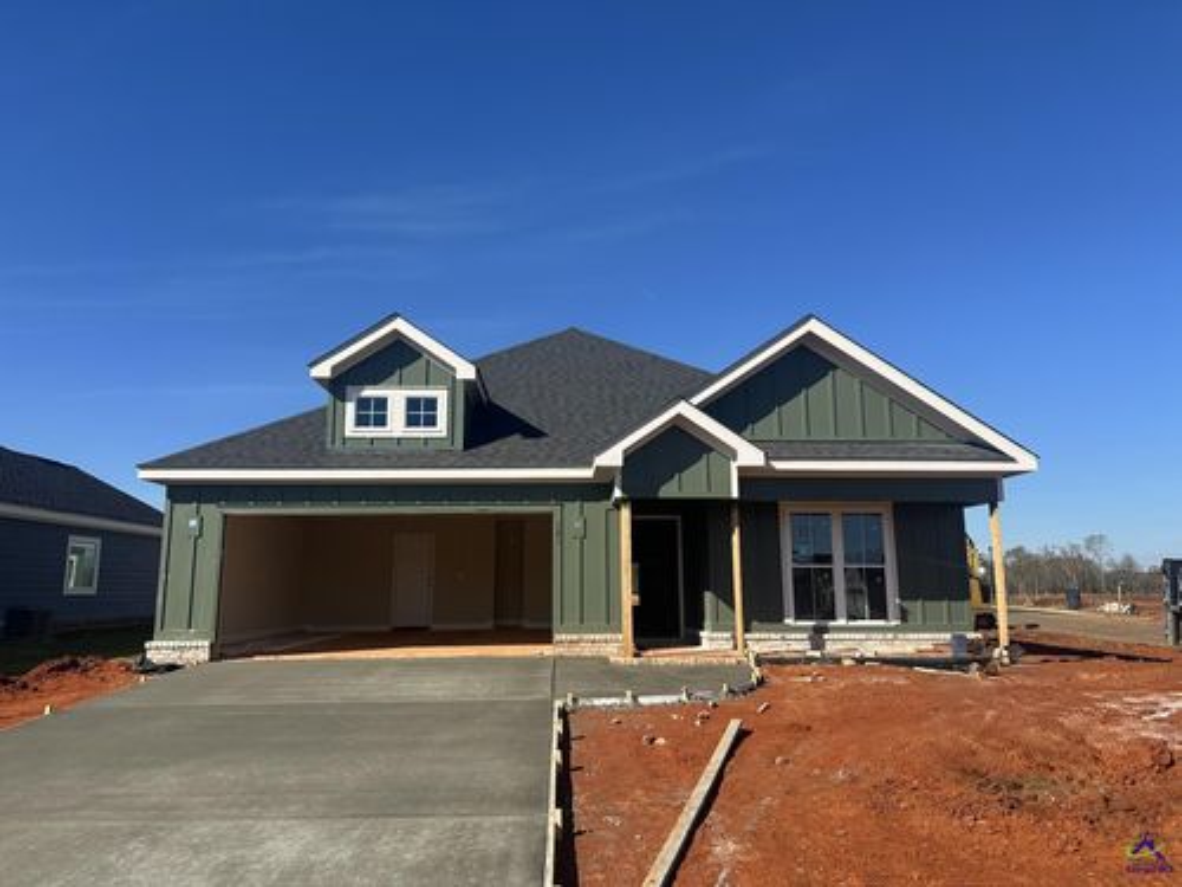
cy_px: 444
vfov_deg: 56.8
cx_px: 591
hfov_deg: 71.6
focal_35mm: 24
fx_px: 820
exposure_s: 1/4545
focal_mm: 6.86
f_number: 1.78
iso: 80
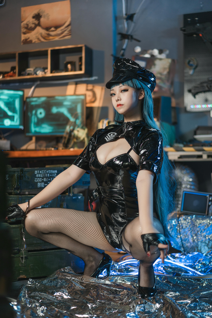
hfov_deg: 24.6
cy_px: 159
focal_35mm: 55
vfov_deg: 36.2
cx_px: 106
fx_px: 486
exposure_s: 1/80
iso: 160
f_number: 1.8
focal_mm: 55
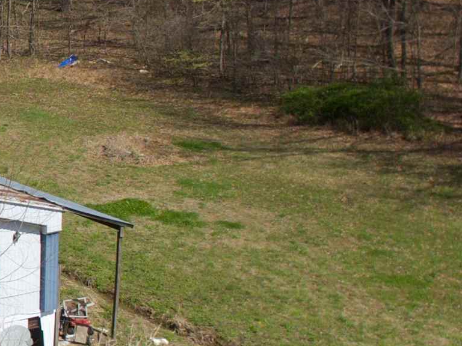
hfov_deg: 20.7
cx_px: -240
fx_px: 1068
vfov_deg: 18.4
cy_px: 164
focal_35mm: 80
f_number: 2.8
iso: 100
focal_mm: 3.61
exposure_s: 1/1449
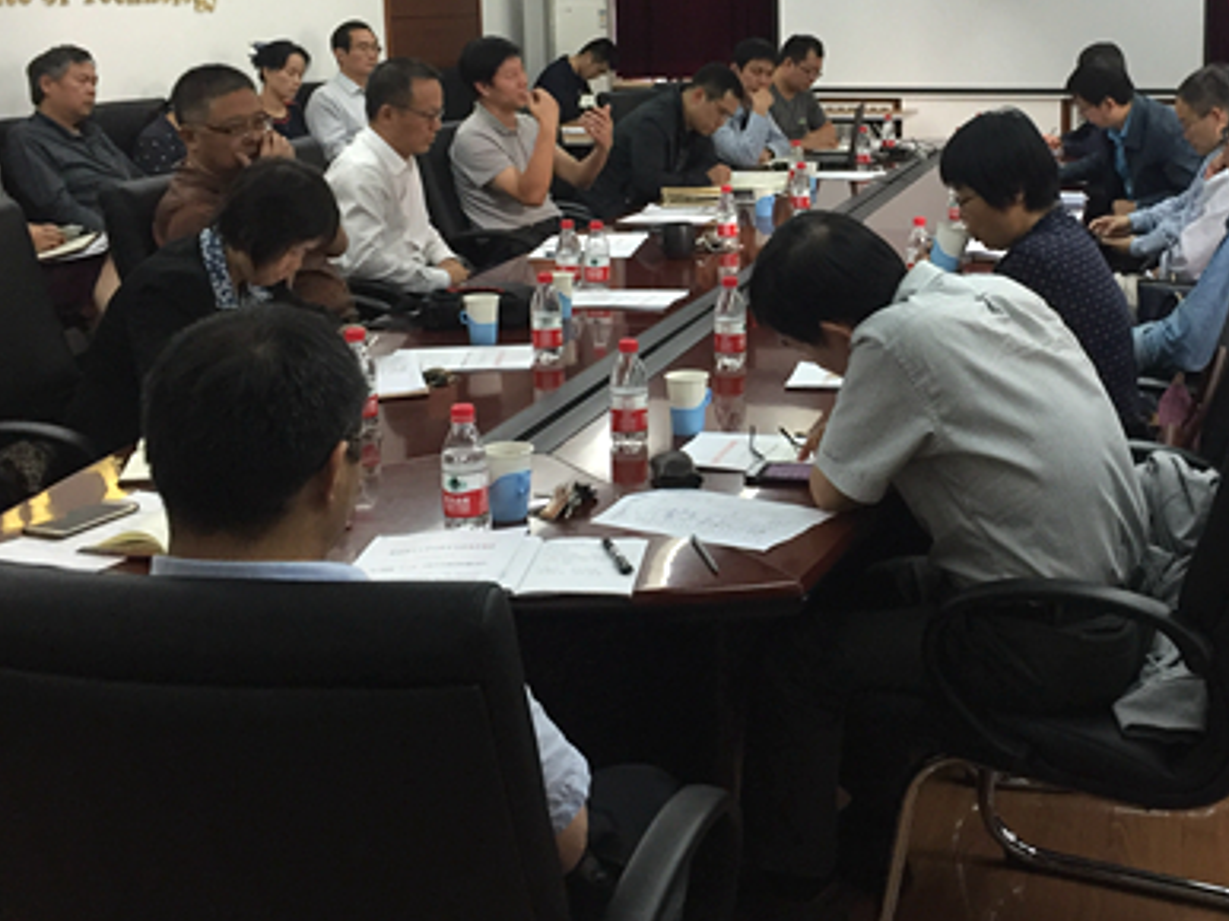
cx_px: 886
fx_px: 1704
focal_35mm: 48
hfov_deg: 38.9
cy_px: 254
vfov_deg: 29.9
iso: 160
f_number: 2.2
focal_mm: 4.15
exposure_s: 1/33
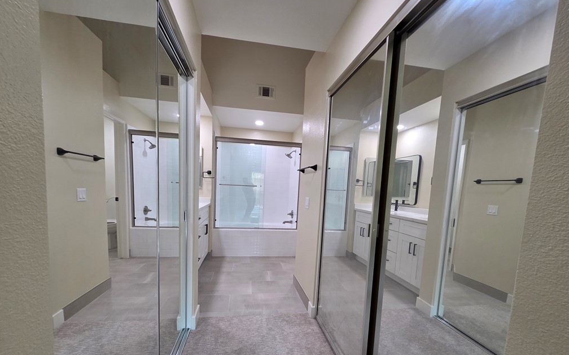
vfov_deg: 77.8
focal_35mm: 14
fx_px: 217
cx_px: 284
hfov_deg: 105.3
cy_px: 211
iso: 160
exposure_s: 1/60
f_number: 2.2
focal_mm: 2.2
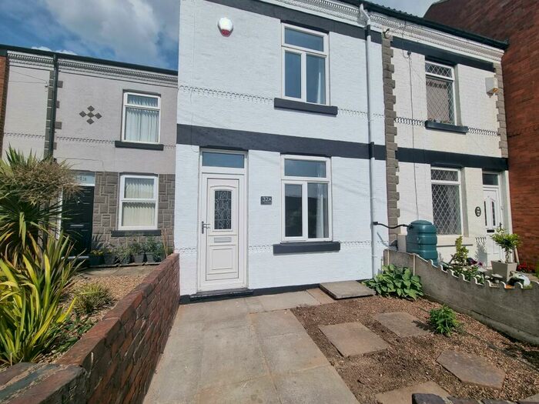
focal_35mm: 13
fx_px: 202
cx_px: 270
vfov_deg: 89.9
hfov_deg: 106.2
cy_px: 202
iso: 50
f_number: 2.2
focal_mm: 2.2
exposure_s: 1/5120
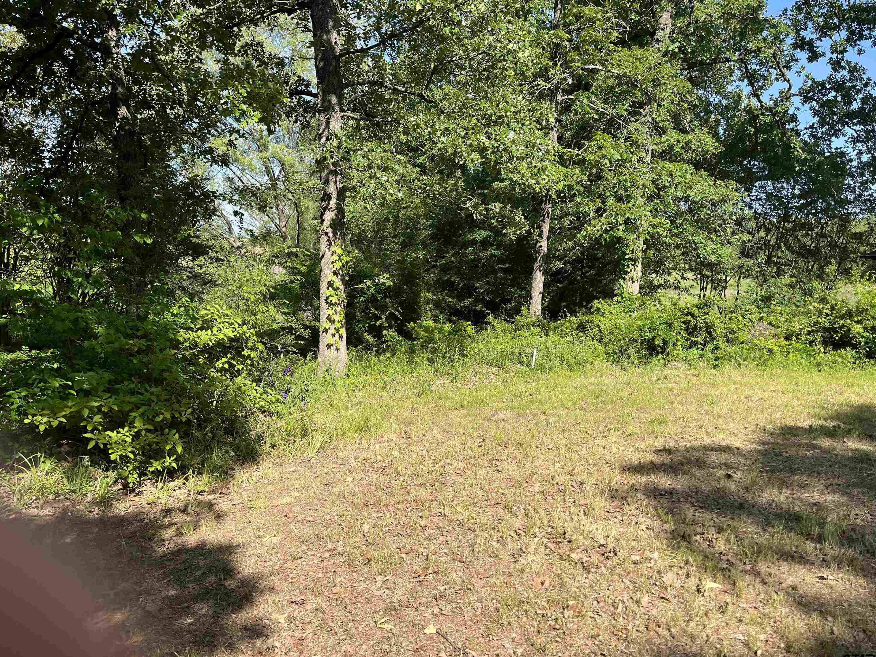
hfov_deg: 65.3
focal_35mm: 27
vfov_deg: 51.4
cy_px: 322
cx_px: 435
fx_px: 683
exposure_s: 1/1600
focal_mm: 5.1
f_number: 1.6
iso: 50
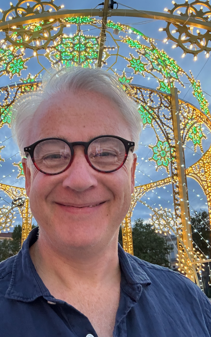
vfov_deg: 55.3
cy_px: 181
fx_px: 322
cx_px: 80
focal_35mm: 35
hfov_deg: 36.1
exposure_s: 1/25
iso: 250
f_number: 1.9
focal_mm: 2.69
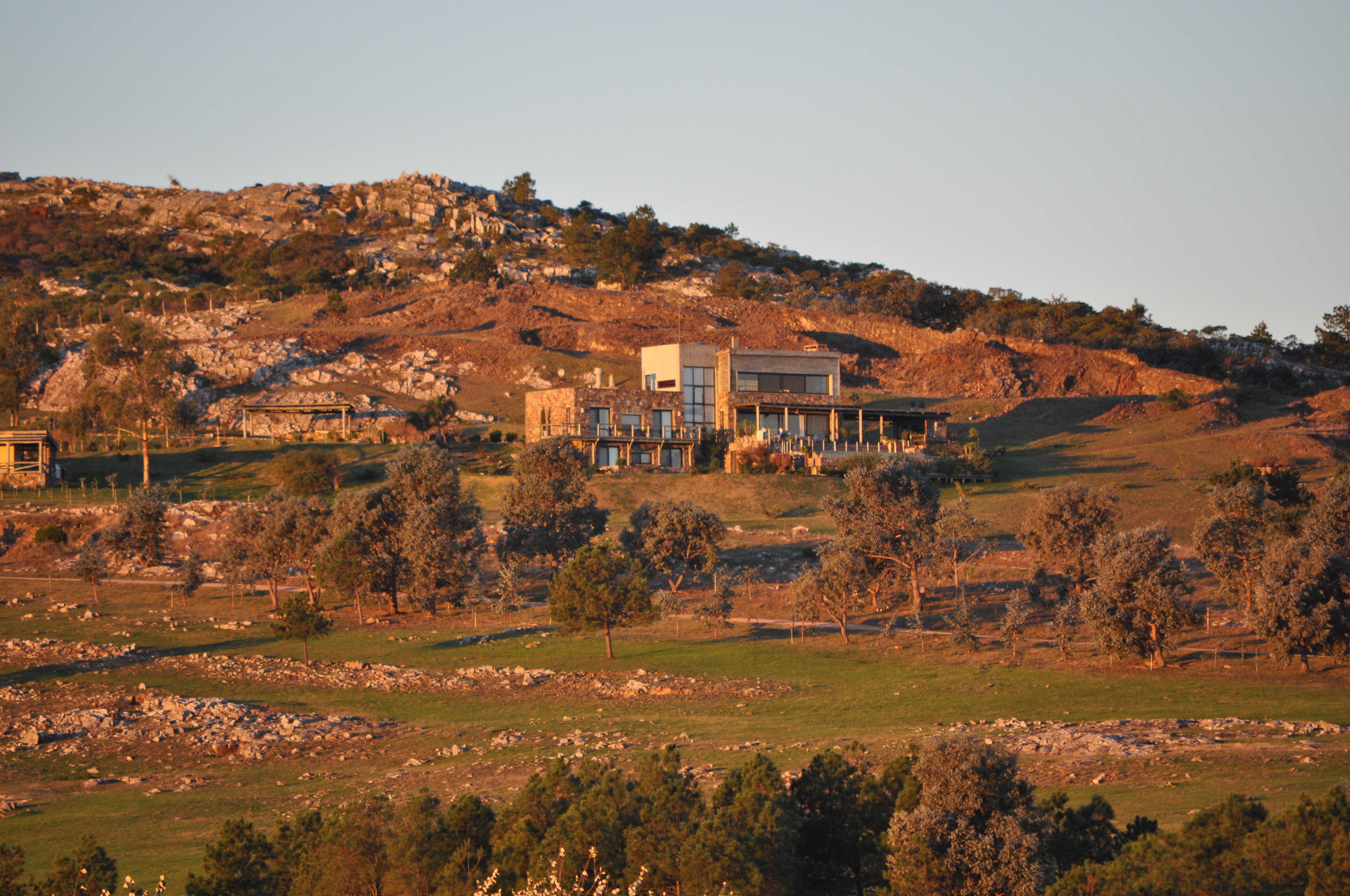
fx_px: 11236
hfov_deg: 6.9
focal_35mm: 300
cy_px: 448
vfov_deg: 4.6
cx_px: 675
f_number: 5.6
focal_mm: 200
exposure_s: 1/200
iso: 400
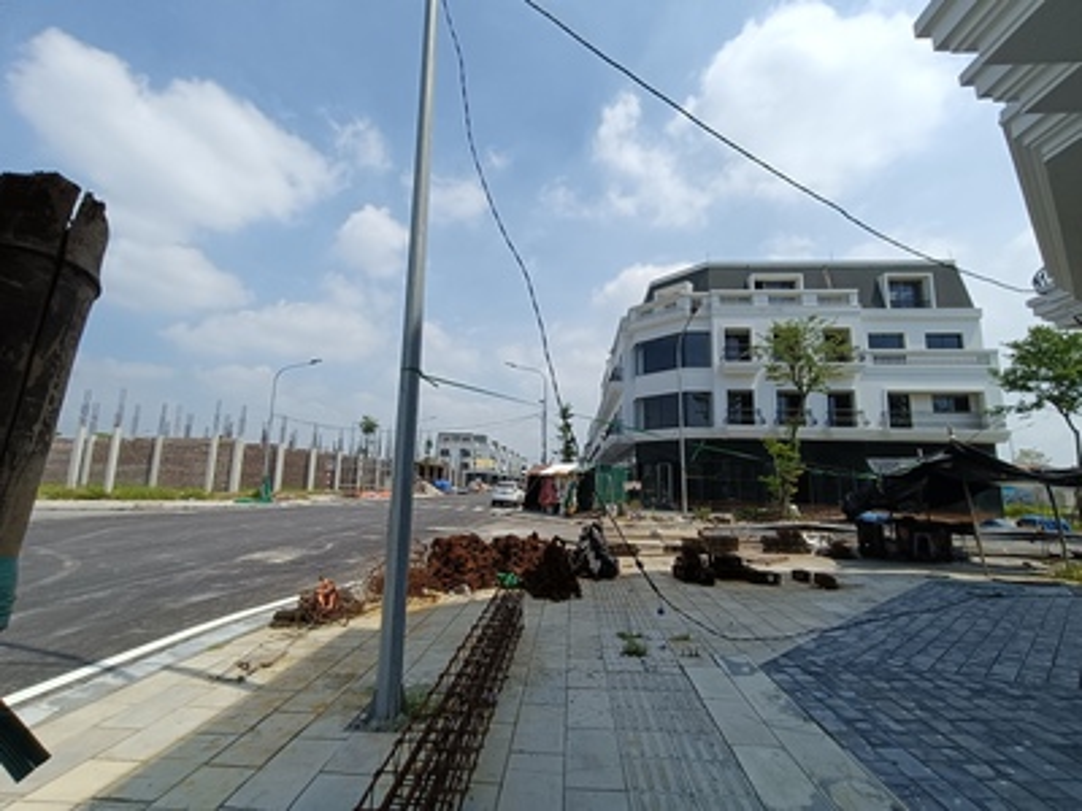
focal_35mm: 16
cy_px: 406
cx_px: 541
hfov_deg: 94.5
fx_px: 500
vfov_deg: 78.1
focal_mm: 1.68
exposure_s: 1/1195
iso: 64
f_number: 2.2
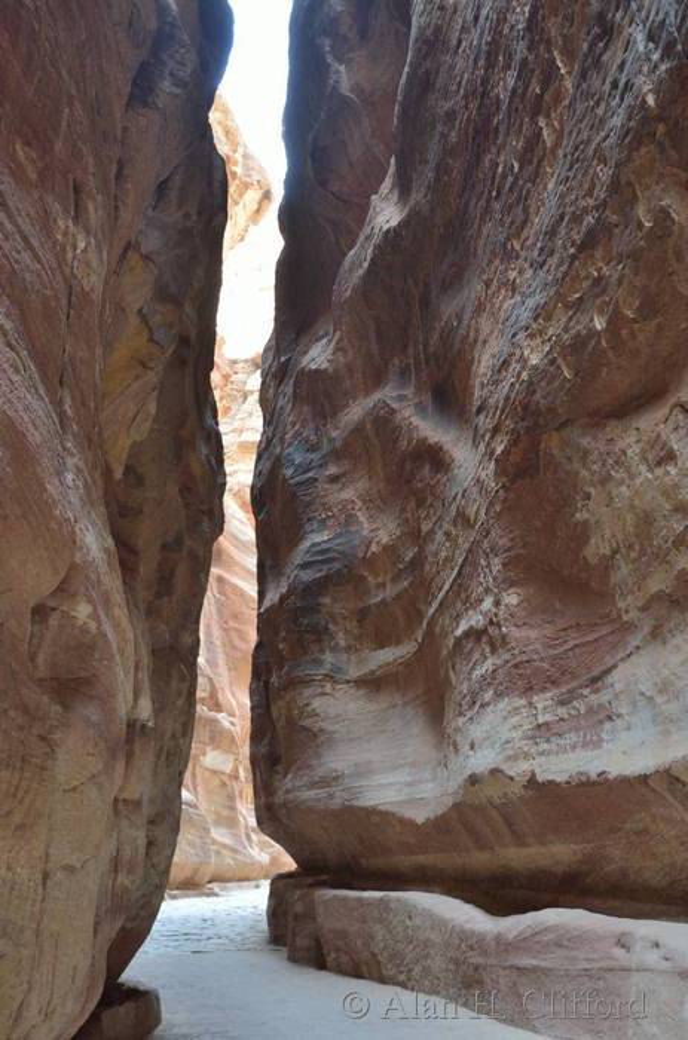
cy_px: 520
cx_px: 344
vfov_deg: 49.7
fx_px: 1124
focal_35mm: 39
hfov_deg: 34.0
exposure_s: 1/250
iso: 1250
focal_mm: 26
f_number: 4
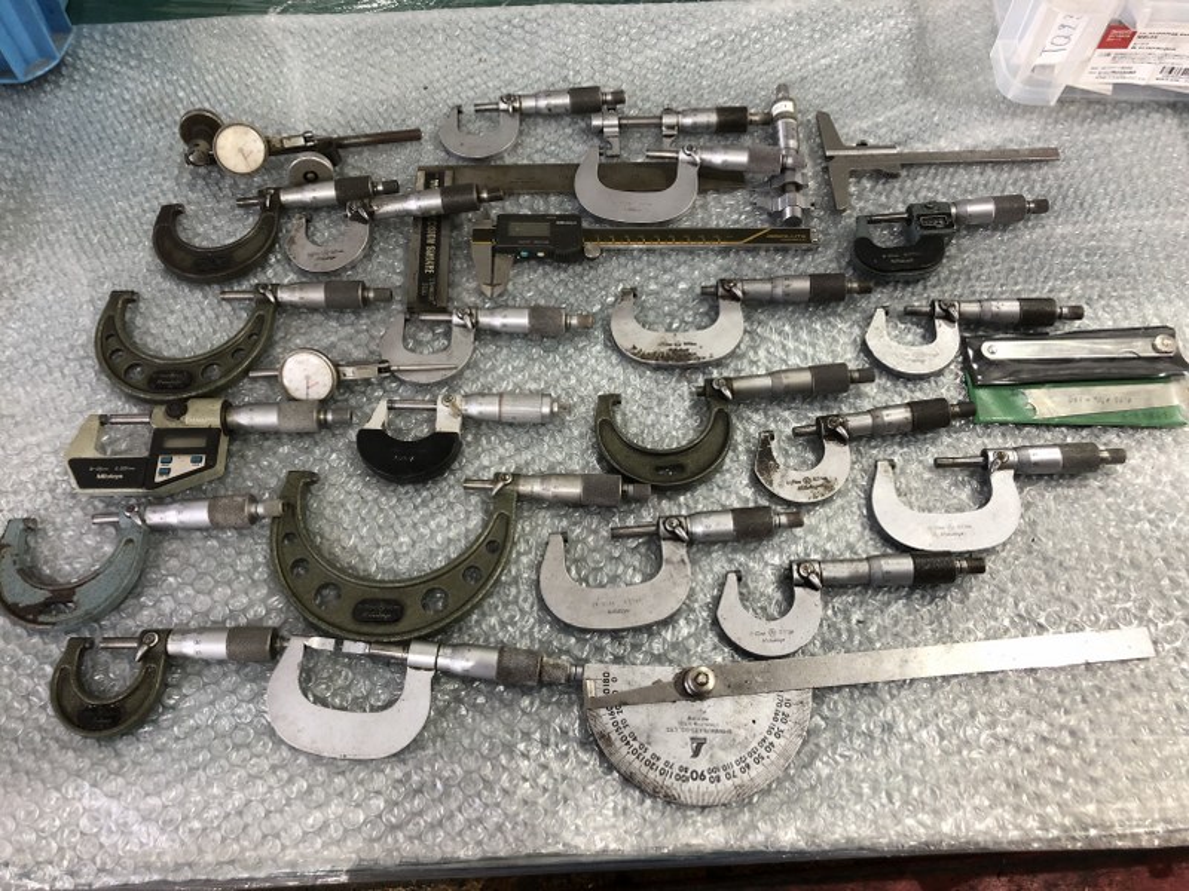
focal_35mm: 28
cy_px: 446
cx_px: 594
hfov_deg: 63.4
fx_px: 962
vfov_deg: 49.7
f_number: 1.8
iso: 40
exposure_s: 1/15
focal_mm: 3.99
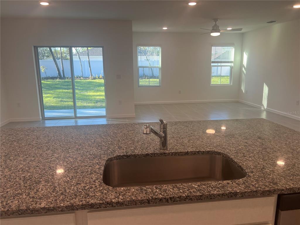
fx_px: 225
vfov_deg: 53.1
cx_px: 150
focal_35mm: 26
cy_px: 112
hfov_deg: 67.3
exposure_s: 1/120
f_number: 1.5
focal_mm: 5.7
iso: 40
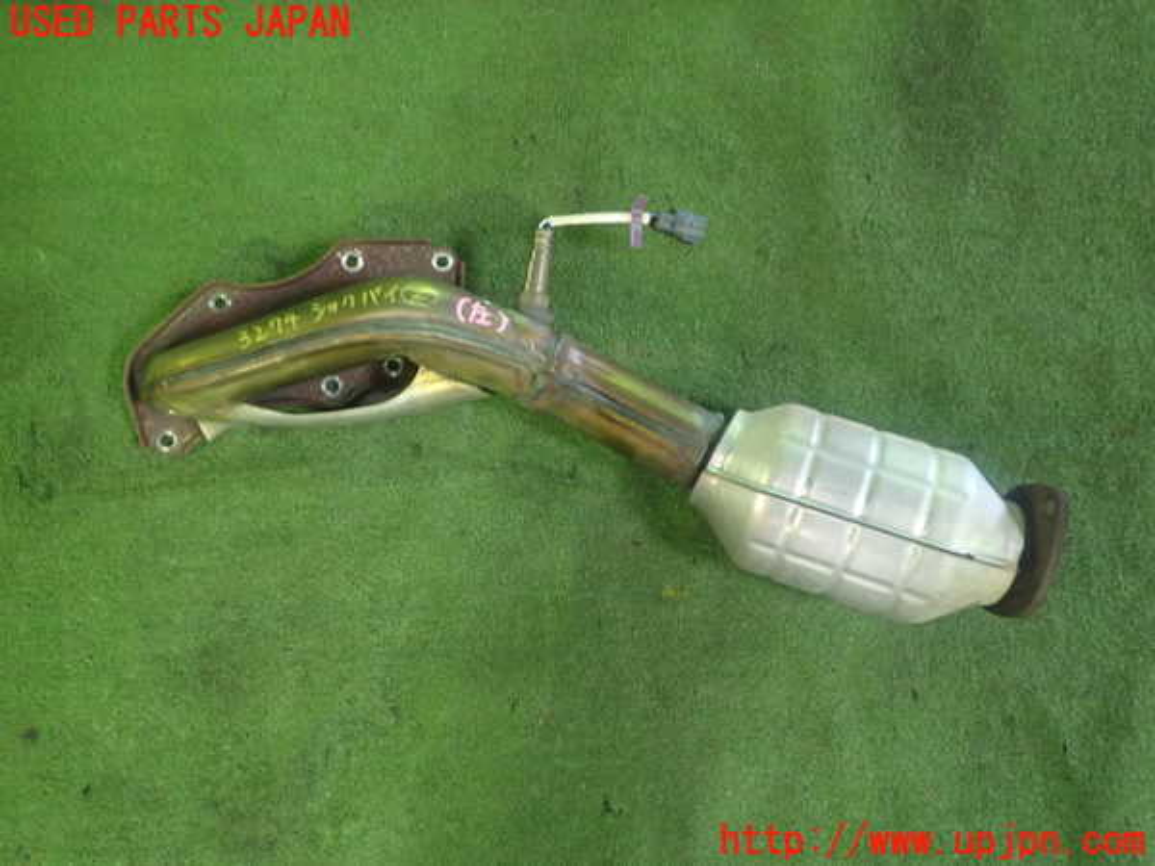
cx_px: 578
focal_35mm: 30
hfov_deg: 60.0
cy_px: 433
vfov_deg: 46.8
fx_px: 1001
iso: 400
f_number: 2.3
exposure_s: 1/30
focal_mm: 5.4
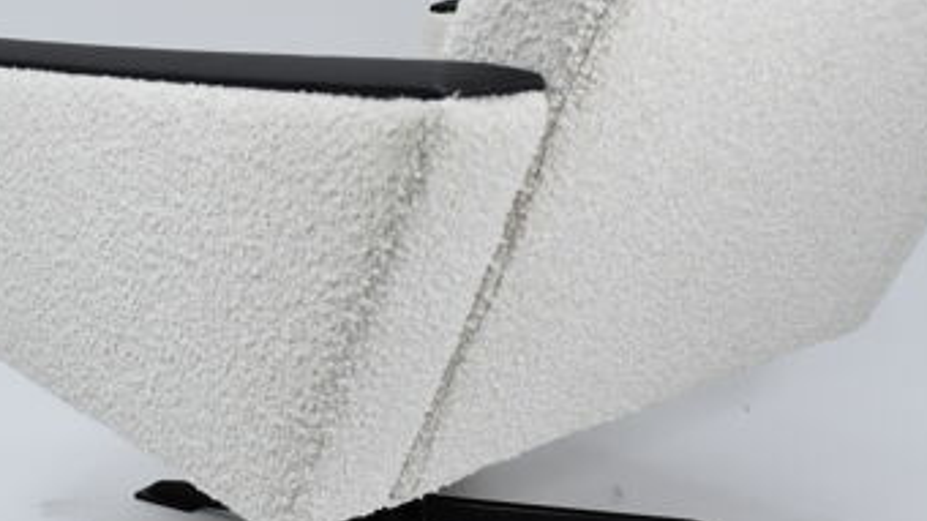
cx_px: 434
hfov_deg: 34.4
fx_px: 1499
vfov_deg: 19.7
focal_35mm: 61
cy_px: 214
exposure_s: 1/125
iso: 800
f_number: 5.6
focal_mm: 22
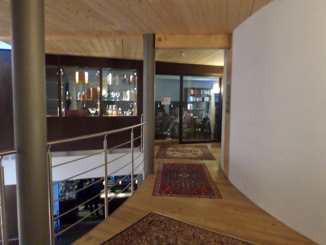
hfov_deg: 69.4
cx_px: 163
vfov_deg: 54.9
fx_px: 235
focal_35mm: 25
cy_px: 122
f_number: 2.5
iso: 400
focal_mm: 4.5
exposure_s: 1/10
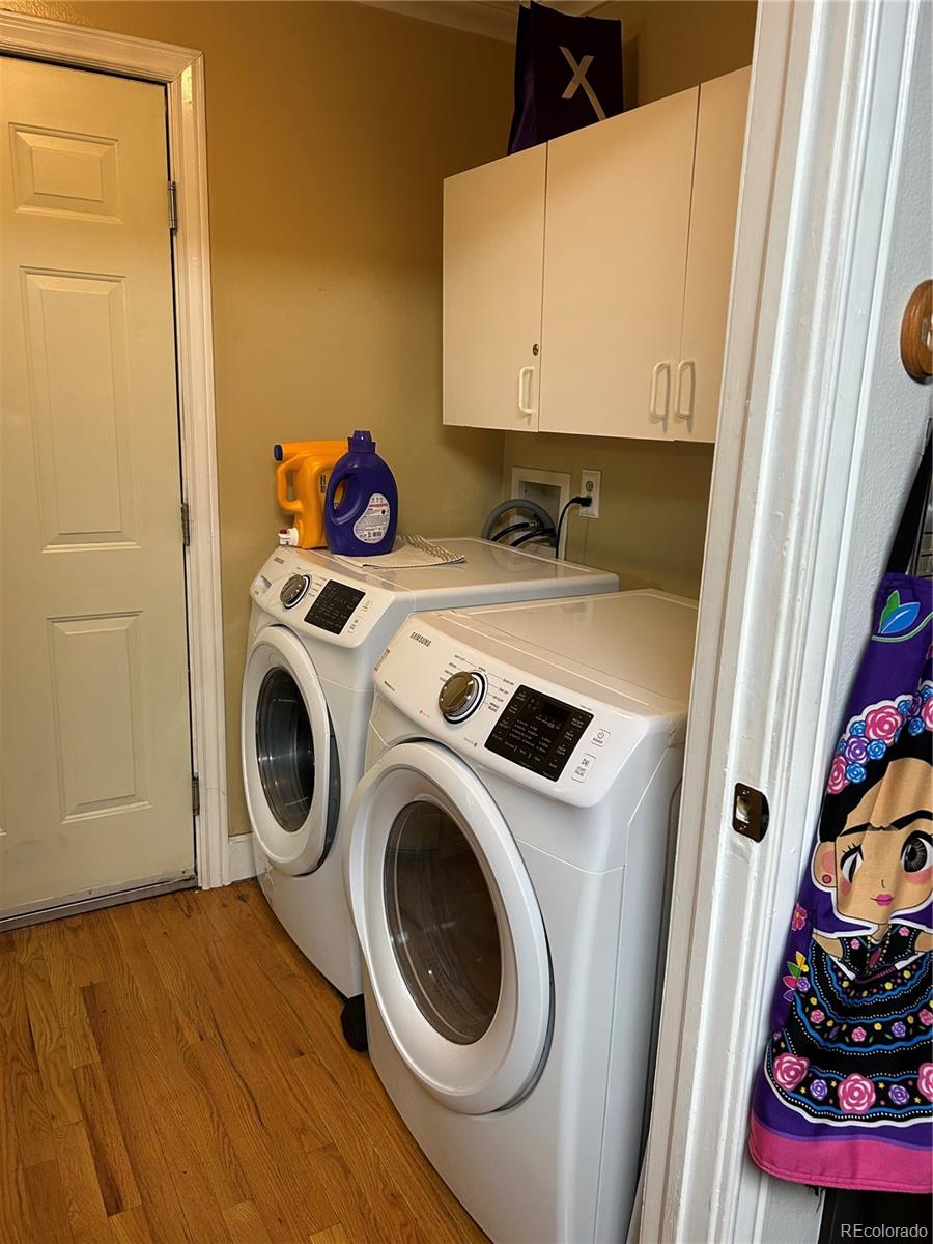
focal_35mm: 26
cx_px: 466
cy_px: 622
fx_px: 934
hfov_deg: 53.1
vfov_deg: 67.3
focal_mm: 5.7
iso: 125
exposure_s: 1/60
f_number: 1.5
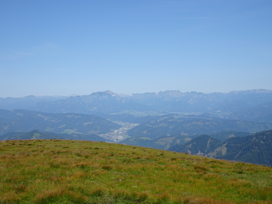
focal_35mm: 44
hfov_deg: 42.9
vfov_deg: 32.9
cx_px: 136
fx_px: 346
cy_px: 102
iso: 80
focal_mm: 7.58
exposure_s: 1/800
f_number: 4.5
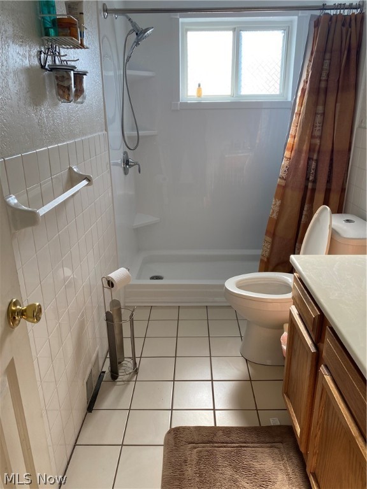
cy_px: 244
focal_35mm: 26
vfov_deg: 67.3
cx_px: 184
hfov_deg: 53.1
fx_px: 368
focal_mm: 4.25
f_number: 1.8
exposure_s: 1/161
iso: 32
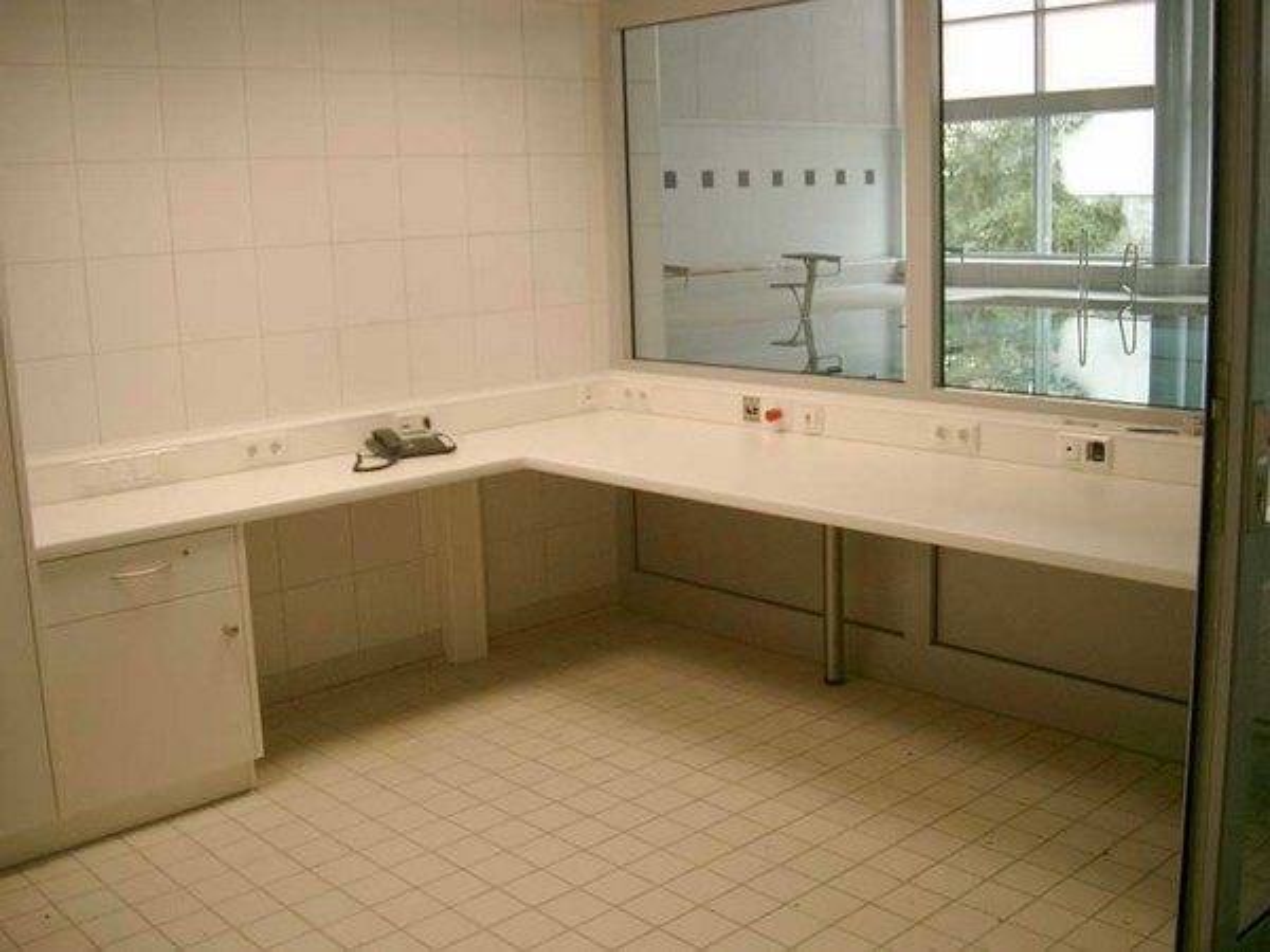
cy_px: 476
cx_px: 635
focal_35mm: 37
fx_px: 1357
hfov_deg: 50.1
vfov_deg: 38.7
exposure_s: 1/100
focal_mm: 7.6
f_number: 2.6
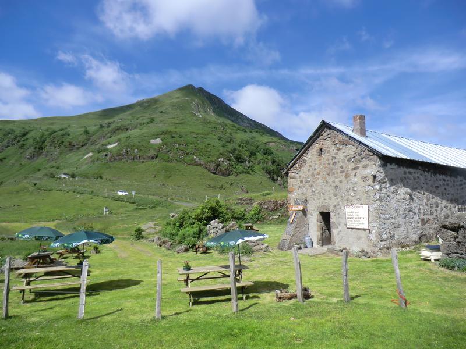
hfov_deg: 71.6
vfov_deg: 56.8
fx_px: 323
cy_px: 174
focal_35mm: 24
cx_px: 233
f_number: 3.2
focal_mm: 4.3
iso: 64
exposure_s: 1/800
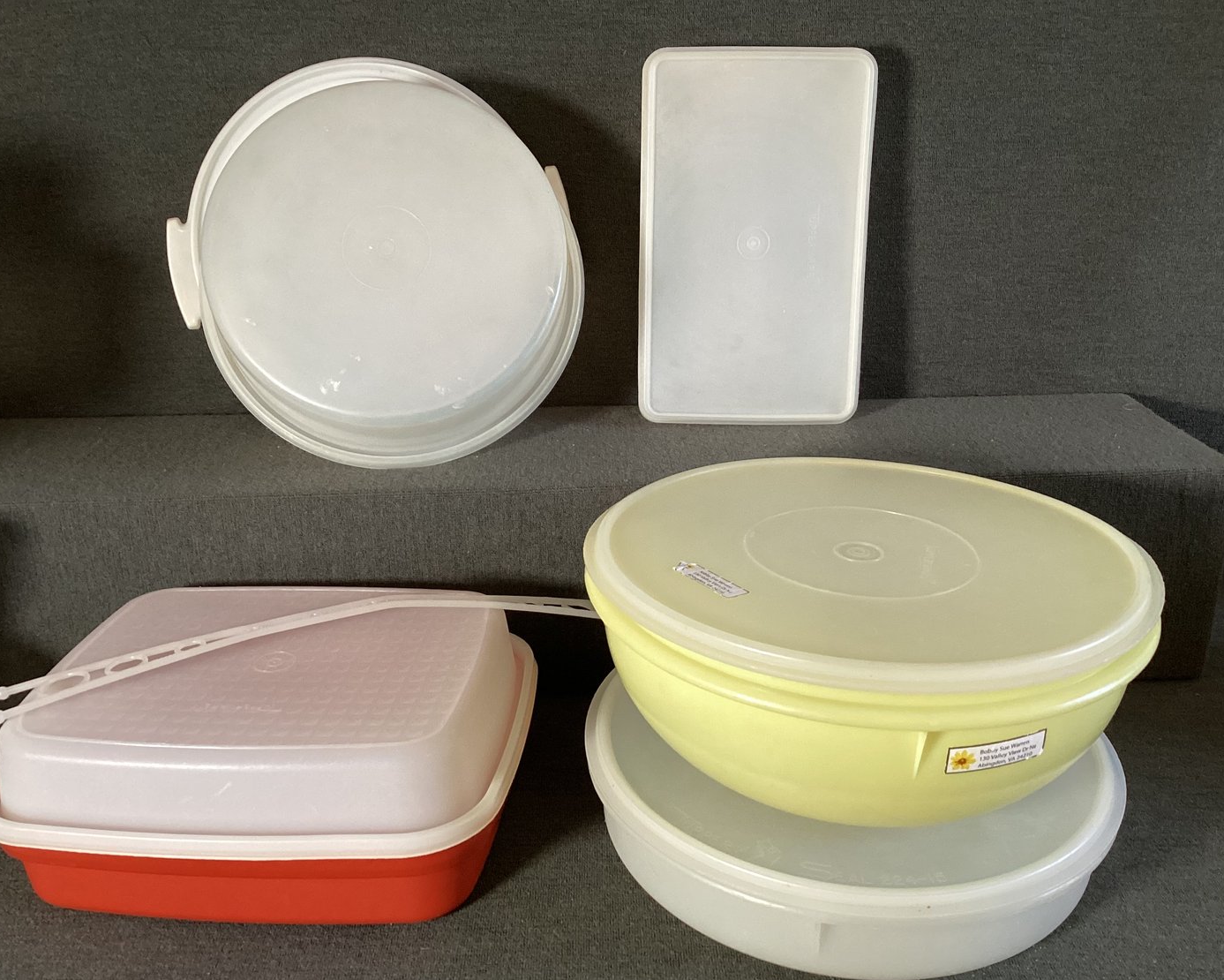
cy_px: 486
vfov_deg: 44.6
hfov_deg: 54.2
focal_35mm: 33
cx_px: 601
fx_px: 1196
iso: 200
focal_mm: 3.3
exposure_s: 1/50
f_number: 2.4
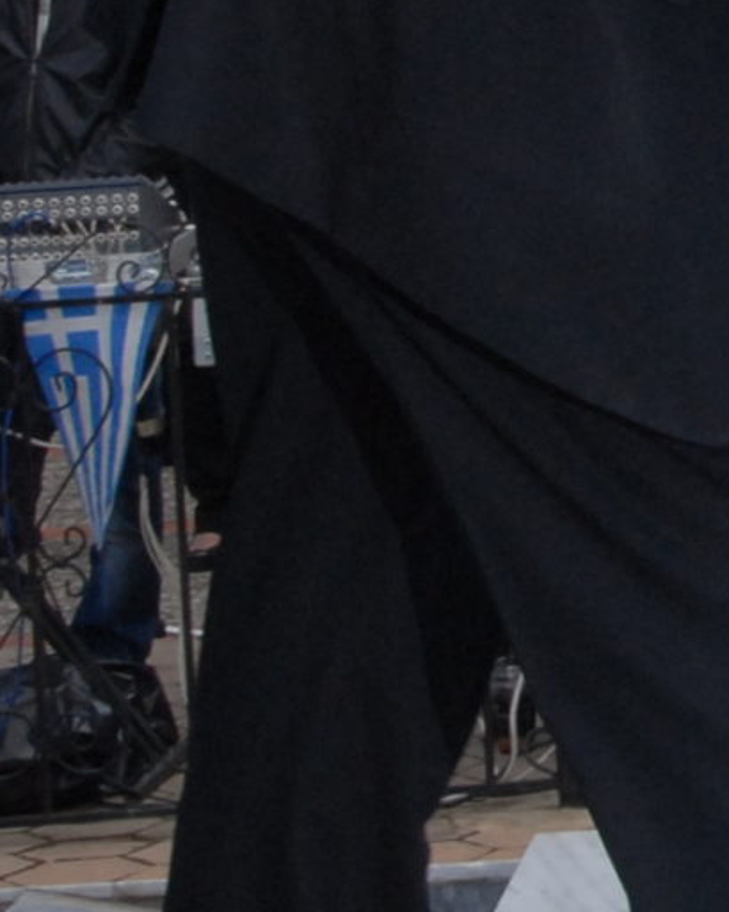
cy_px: -64
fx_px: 4561
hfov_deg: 8.8
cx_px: 1294
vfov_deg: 11.3
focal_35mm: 169
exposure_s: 1/160
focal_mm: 24
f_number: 14
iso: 400
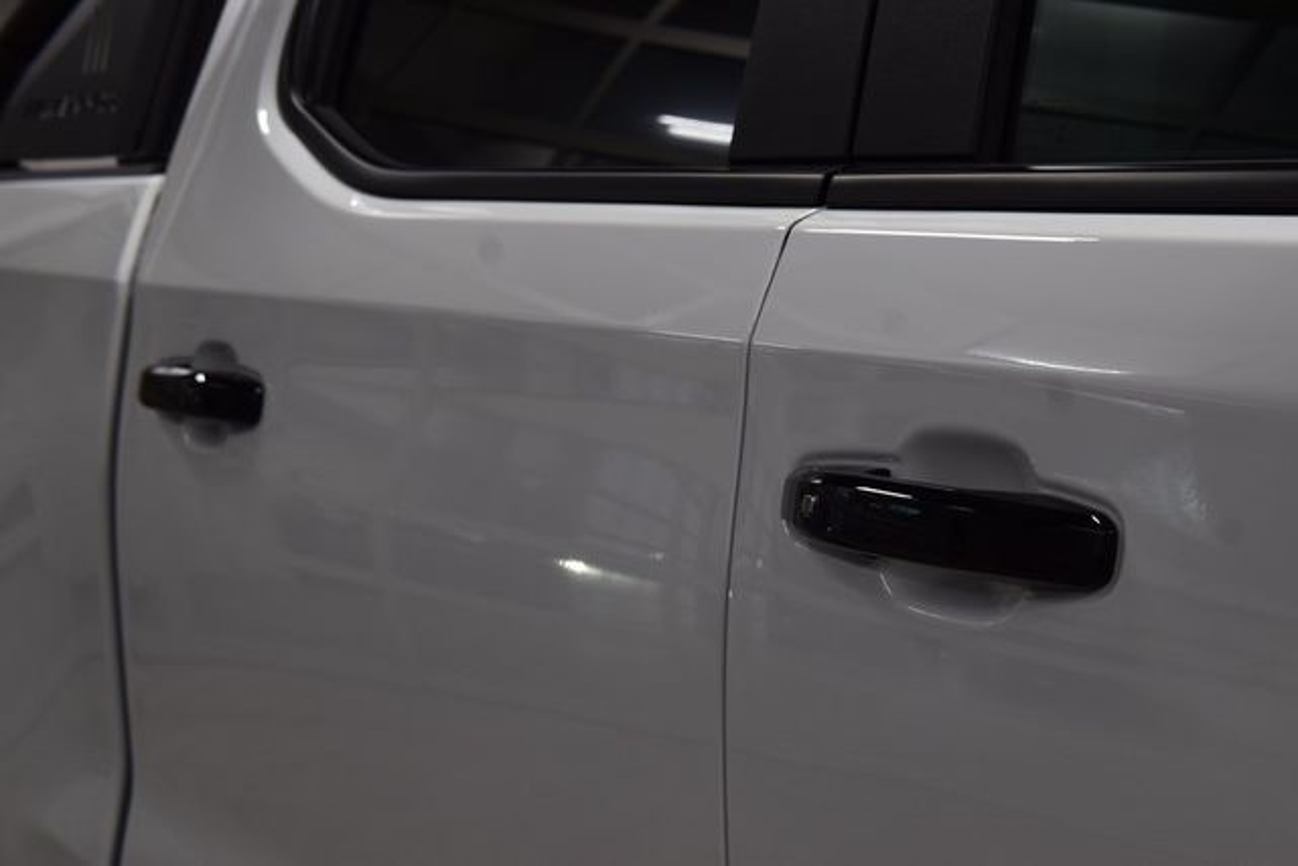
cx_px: 649
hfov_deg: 27.0
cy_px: 433
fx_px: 2705
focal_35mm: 75
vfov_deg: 18.2
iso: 400
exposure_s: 1/30
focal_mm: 50
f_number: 7.1
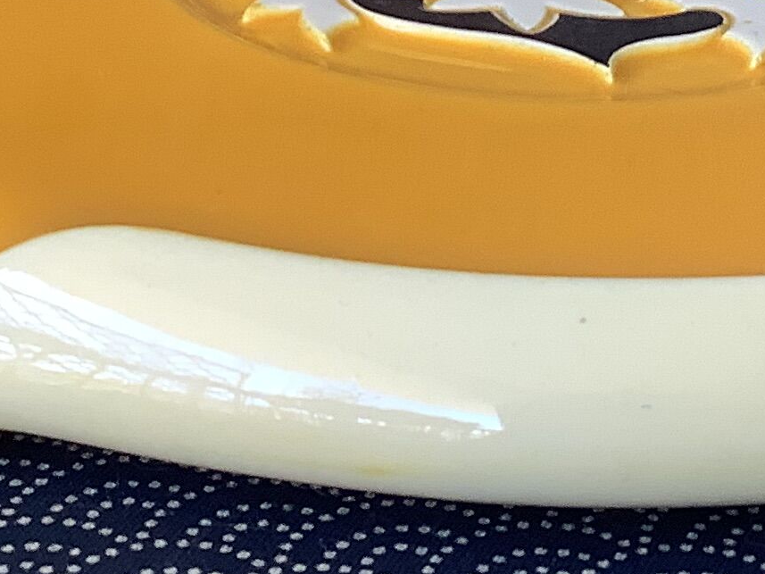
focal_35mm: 118
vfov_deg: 12.4
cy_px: -41
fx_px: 2608
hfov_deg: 16.7
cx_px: 484
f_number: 2.4
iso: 50
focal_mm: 3.3
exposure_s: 1/50
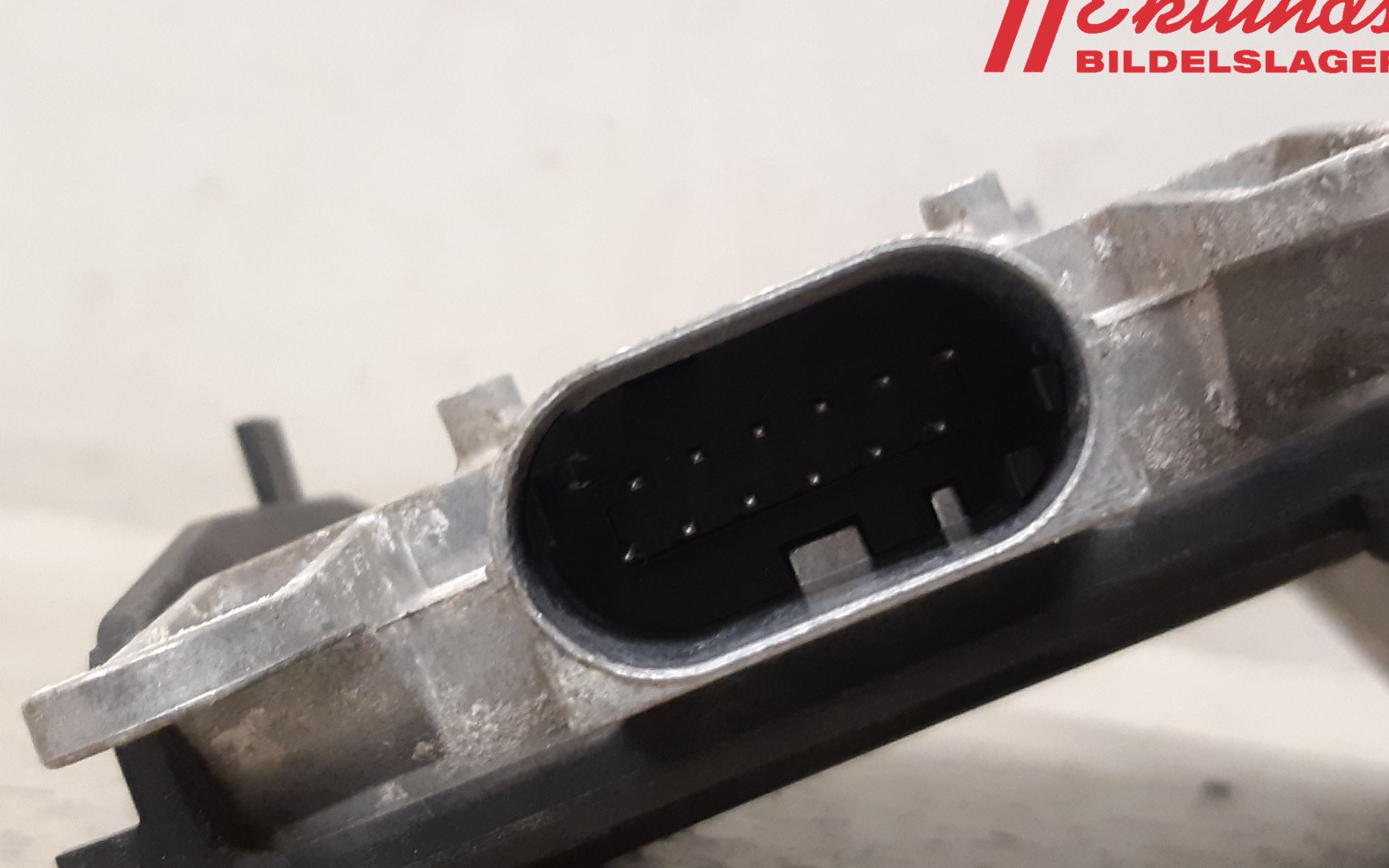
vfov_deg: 44.5
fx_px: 1060
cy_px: 485
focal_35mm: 28
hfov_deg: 66.5
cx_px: 701
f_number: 1.7
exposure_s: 1/33
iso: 250
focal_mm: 3.93
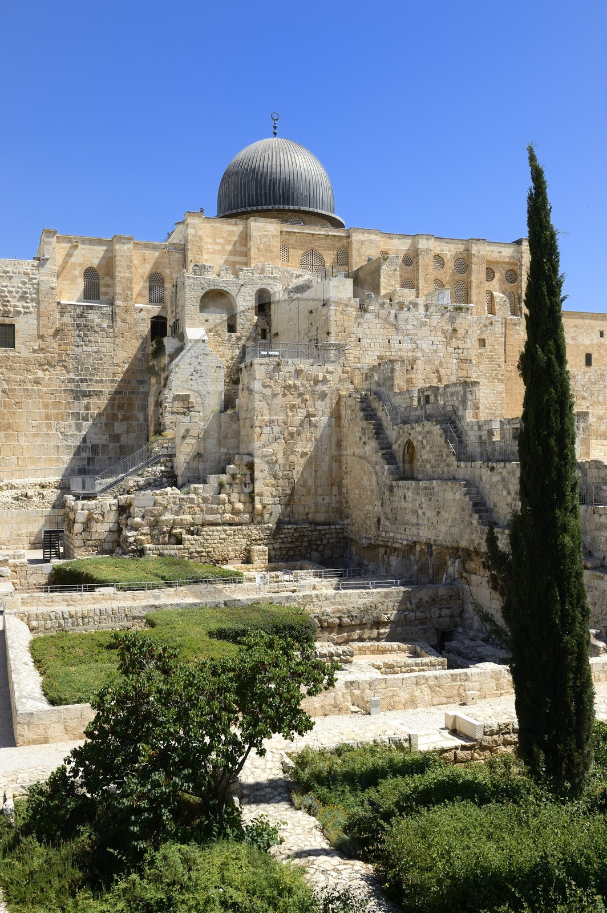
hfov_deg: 37.8
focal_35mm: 35
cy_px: 456
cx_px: 304
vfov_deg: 54.5
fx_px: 887
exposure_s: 1/200
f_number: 8
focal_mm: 35
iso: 100
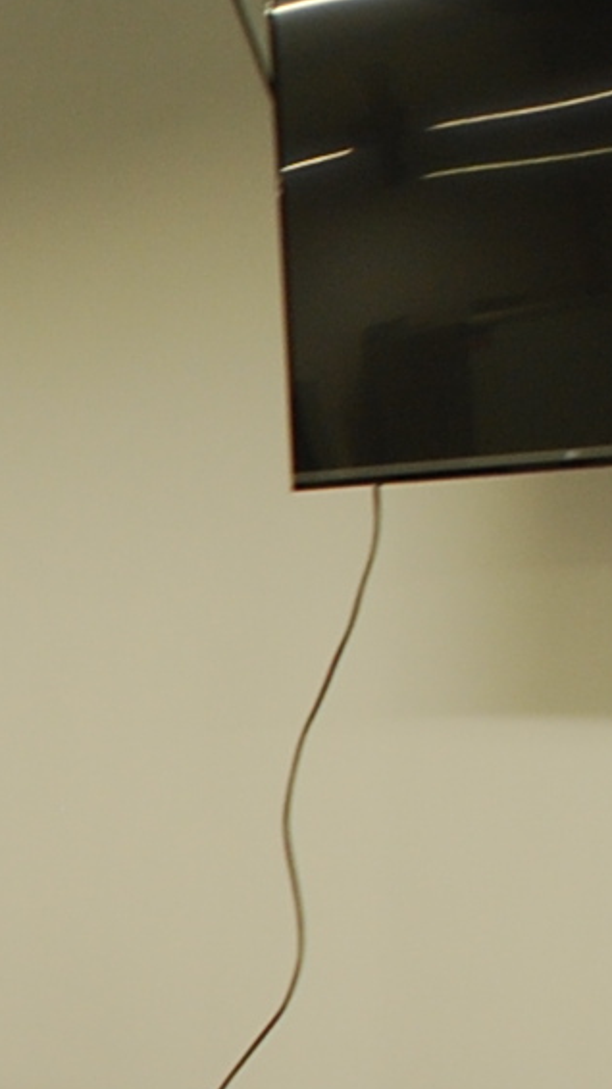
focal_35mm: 145
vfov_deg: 14.6
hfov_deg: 8.0
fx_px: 4187
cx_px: -520
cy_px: 1114
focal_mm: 18
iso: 200
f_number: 3.5
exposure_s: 1/50
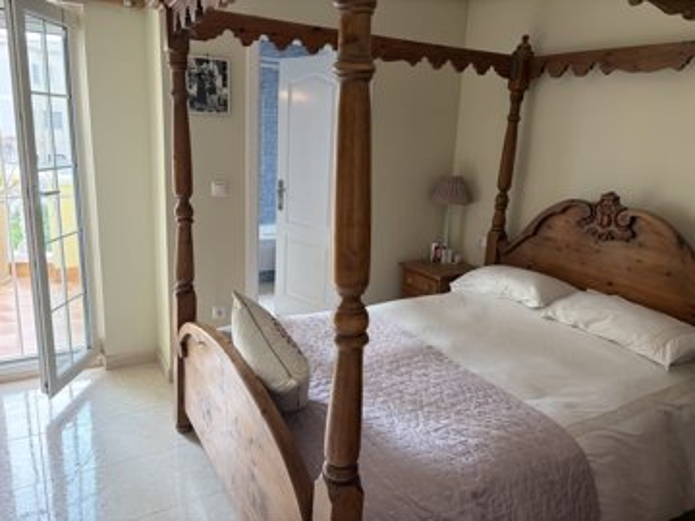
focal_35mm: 26
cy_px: 260
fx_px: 522
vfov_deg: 53.1
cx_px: 348
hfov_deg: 67.3
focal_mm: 5.96
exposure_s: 1/100
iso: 50
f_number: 1.6
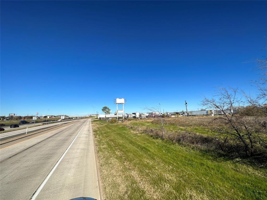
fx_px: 108
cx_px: 134
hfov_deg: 102.1
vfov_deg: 85.7
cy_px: 100
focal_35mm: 14
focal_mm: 2.22
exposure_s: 1/3205
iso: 50
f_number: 2.2
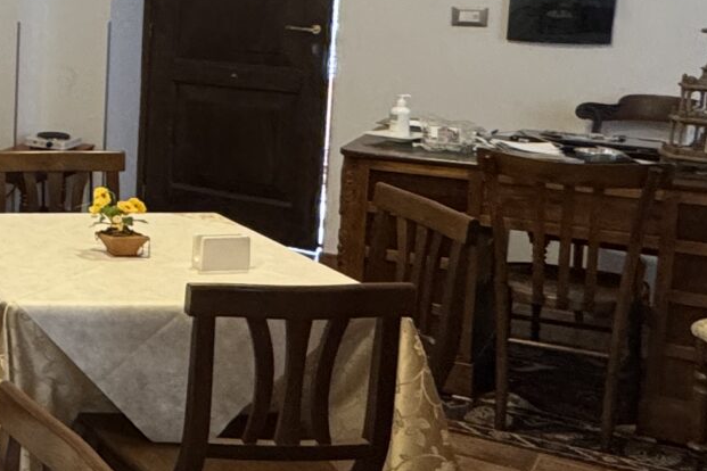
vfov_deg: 22.2
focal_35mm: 60
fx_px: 1178
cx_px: -409
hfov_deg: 24.3
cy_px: 74
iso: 320
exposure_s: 1/99
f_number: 2.2
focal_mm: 2.22
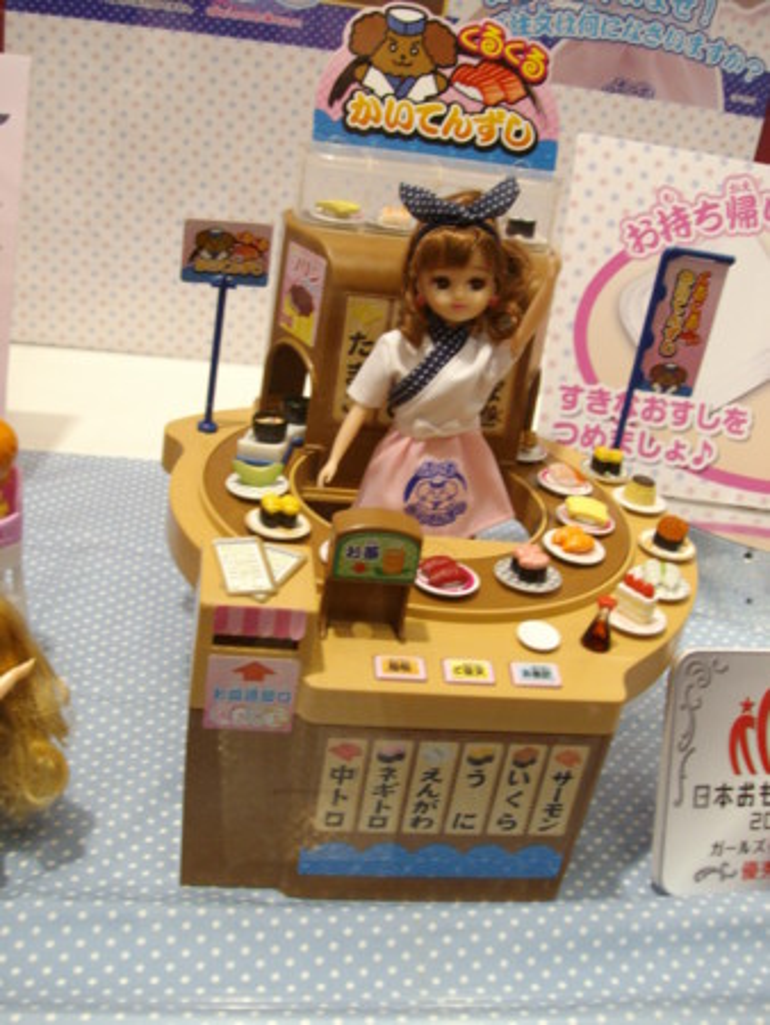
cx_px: 385
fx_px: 1067
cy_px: 512
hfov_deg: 39.7
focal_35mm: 36
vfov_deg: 51.3
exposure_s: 1/60
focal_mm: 6
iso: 160
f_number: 2.7
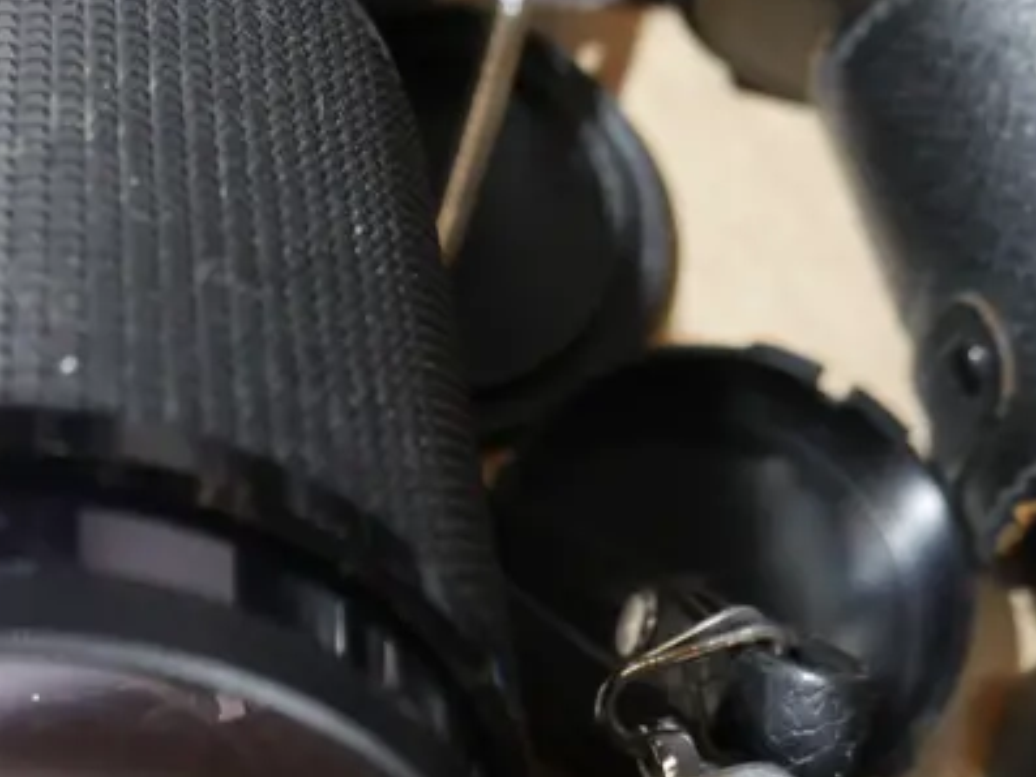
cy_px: -46
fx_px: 2934
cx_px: 52
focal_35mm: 98
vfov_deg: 14.8
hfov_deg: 19.6
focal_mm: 19
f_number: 4.1
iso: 1250
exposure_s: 1/60
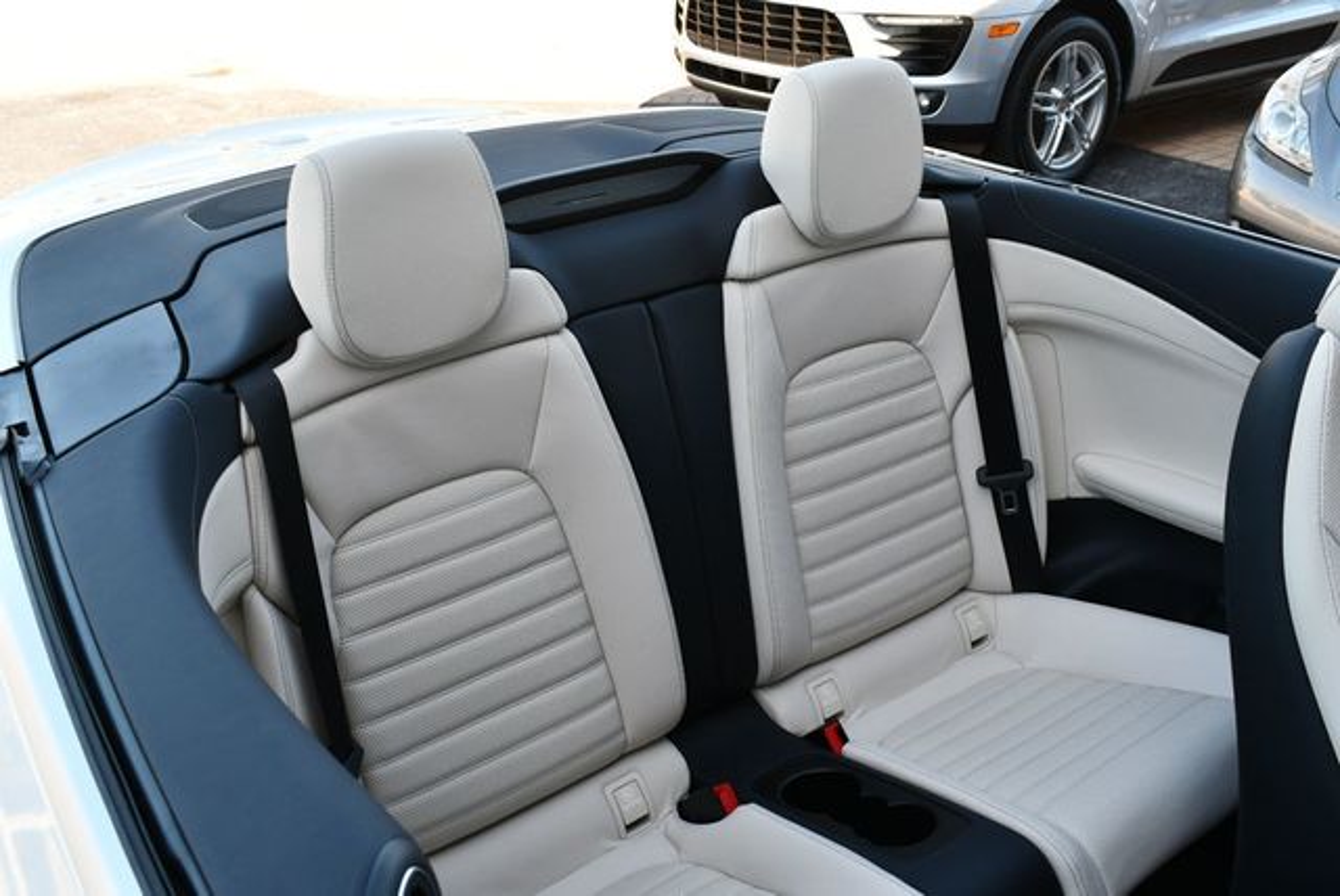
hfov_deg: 53.1
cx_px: 670
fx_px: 1341
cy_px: 448
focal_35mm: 36
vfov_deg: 36.9
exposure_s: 1/250
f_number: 5.6
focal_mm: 18
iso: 360
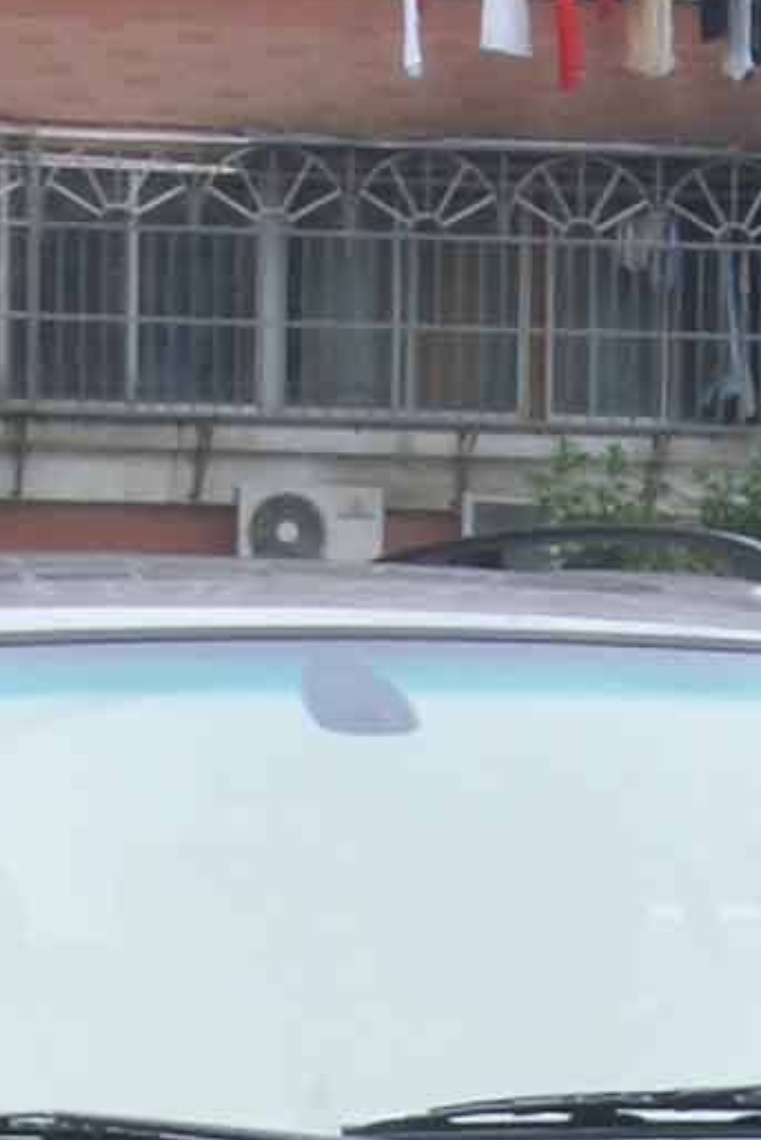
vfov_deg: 7.0
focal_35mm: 289
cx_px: 799
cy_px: 1535
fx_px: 9157
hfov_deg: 4.7
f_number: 5.6
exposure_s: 1/125
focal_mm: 10.2
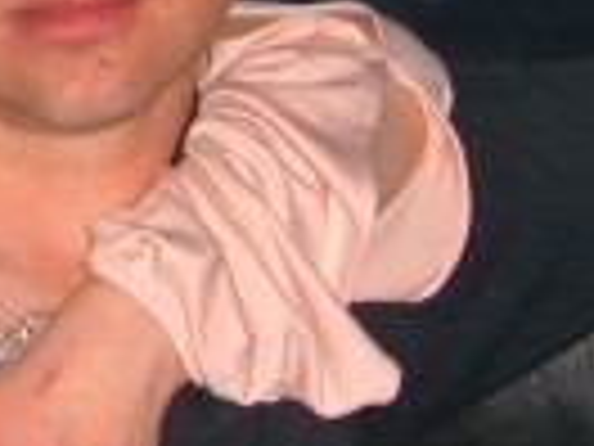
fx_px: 2969
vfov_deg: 8.6
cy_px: 50
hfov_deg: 11.1
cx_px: -207
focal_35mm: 173
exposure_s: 1/60
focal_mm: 7.9
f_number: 2.8
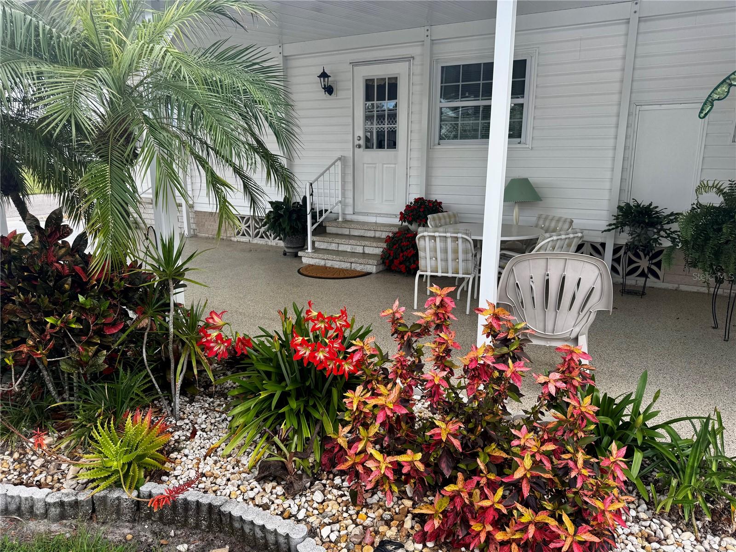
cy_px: 276
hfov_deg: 71.6
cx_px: 368
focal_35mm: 24
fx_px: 510
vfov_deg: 56.8
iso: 80
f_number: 1.78
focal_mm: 6.76
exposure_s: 1/715
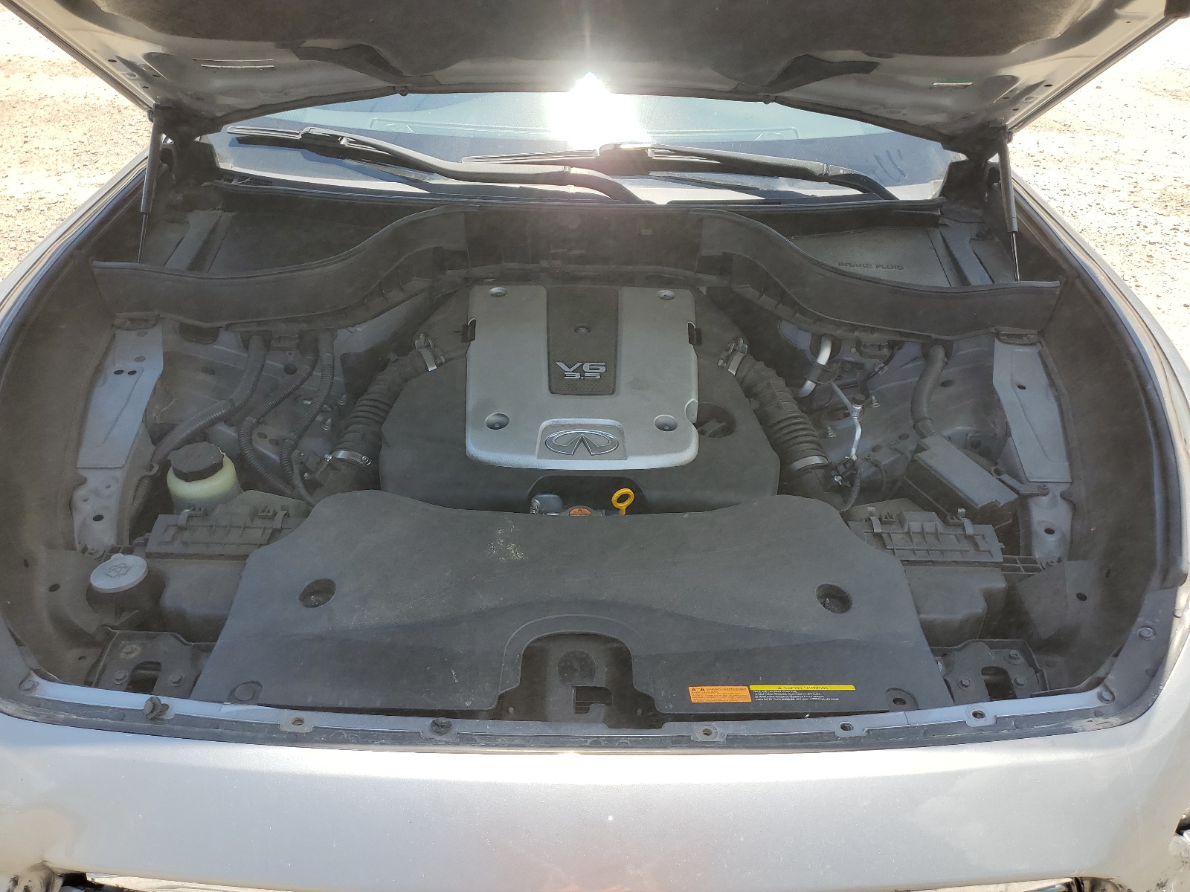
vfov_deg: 53.1
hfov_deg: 67.3
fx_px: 894
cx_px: 595
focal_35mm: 26
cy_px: 446
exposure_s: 1/1111
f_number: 1.5
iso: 50
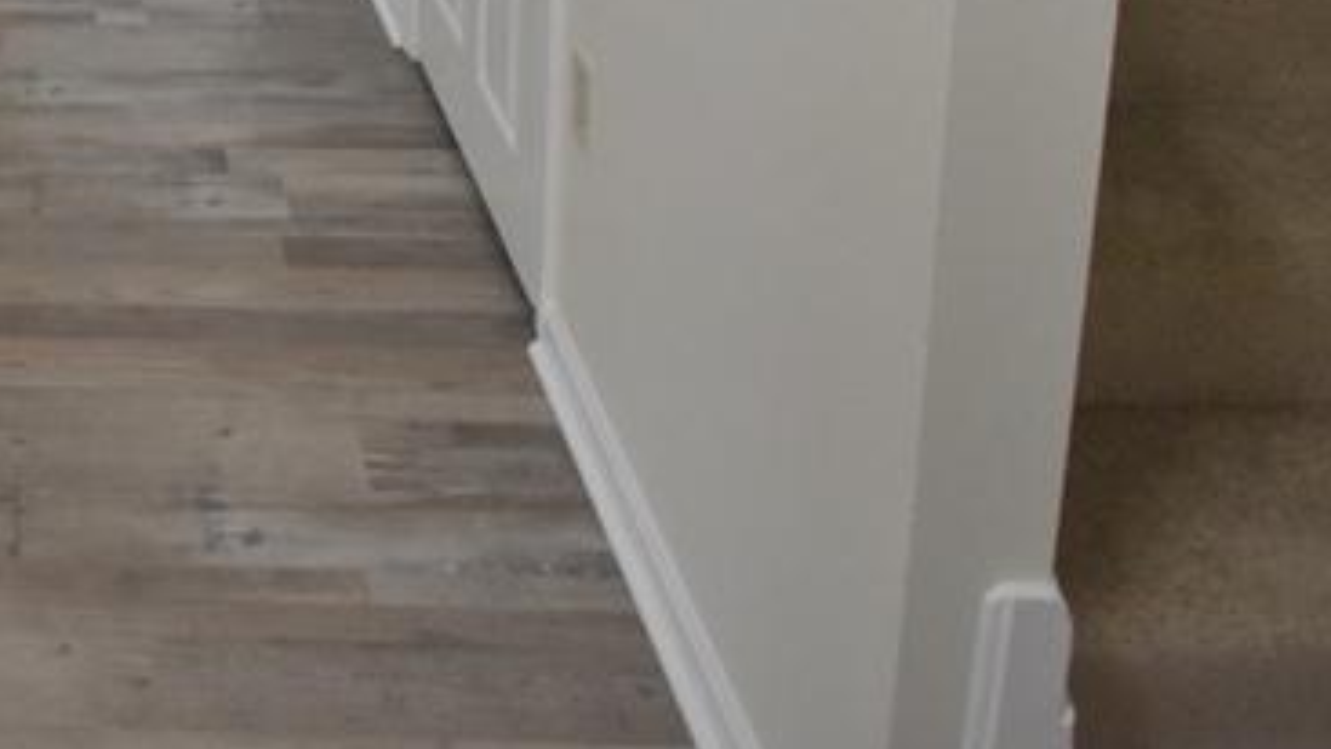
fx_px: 1553
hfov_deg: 38.6
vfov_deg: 21.3
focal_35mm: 44
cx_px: -120
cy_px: -471
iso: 1000
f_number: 4.5
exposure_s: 1/125
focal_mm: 10
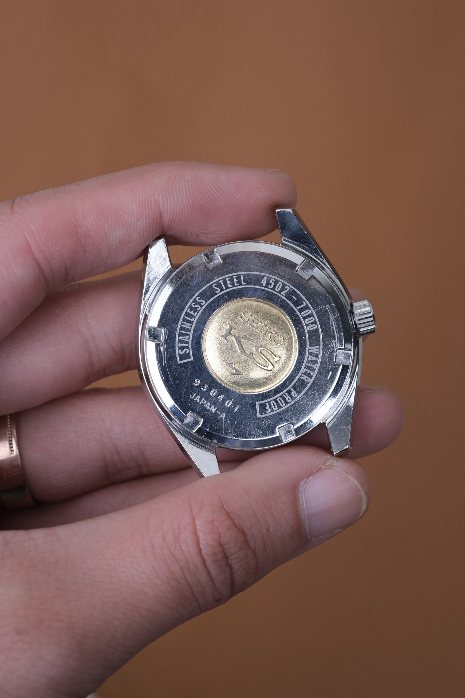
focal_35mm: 90
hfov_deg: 15.2
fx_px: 1743
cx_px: 232
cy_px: 349
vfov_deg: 22.6
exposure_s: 1/125
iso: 500
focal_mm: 60
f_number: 7.1
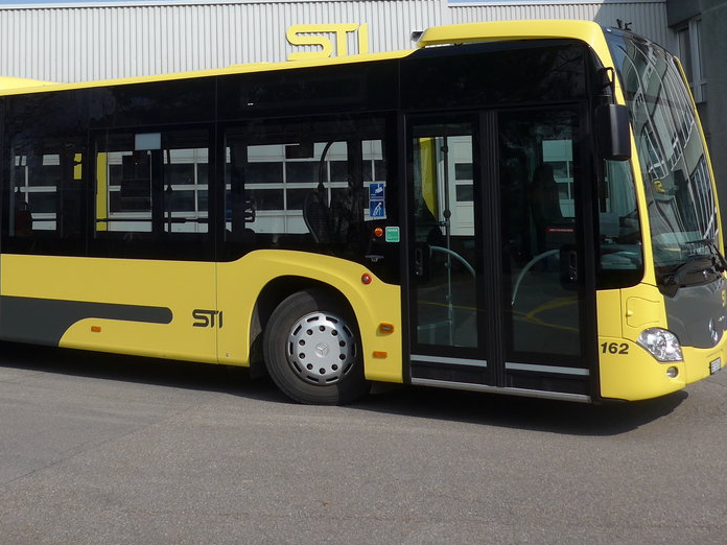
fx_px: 1050
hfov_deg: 37.1
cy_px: 85
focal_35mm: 50
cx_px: 168
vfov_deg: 28.3
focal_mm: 6
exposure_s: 1/1600
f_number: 3.2
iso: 80
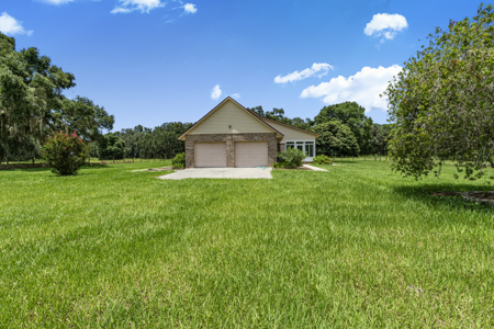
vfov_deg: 72.1
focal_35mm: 16
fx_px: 226
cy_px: 164
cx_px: 247
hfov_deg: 95.0
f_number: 8
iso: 320
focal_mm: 11
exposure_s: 1/1250
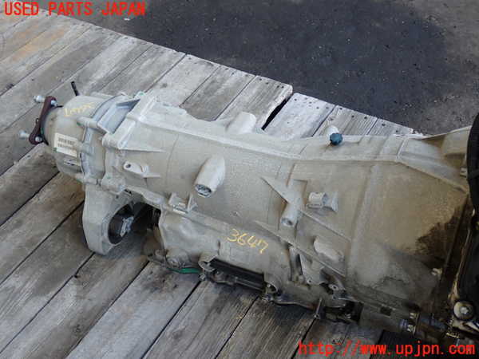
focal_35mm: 44
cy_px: 180
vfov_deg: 32.9
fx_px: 609
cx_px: 240
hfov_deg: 42.9
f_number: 2.9
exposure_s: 1/50
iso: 200
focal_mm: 7.84
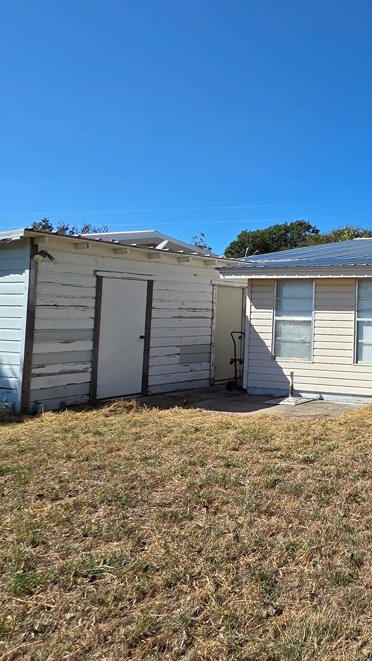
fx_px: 456
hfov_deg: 33.9
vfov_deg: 71.7
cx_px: 468
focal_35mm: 26
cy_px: 299
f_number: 2.2
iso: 50
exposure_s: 1/2333
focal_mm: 2.2
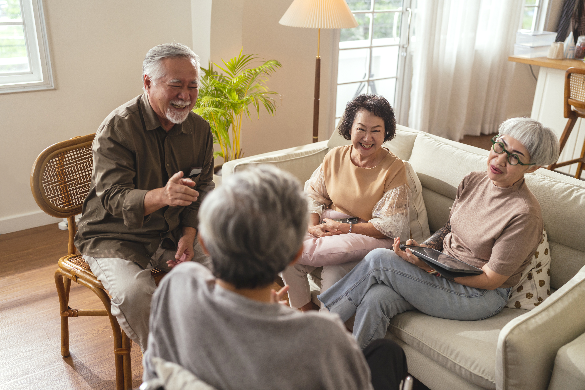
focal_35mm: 35
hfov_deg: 54.4
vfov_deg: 37.9
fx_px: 569
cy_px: 195
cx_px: 292
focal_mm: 35
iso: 640
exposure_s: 1/1000
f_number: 2.2
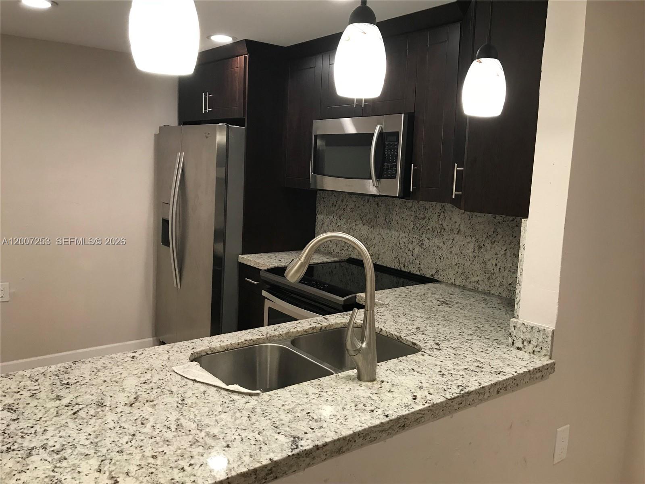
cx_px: 322
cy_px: 242
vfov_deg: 49.7
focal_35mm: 28
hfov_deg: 63.4
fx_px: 522
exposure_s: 1/30
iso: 32
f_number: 1.8
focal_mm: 3.99
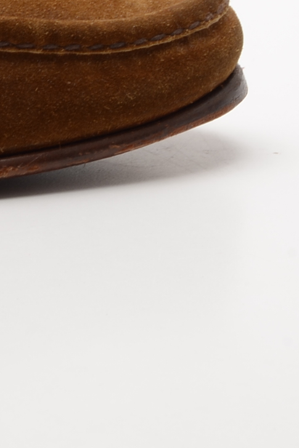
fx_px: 3473
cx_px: -314
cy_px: -44
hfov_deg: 4.8
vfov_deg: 7.3
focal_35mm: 279
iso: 100
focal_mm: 55
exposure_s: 1/100
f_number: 18
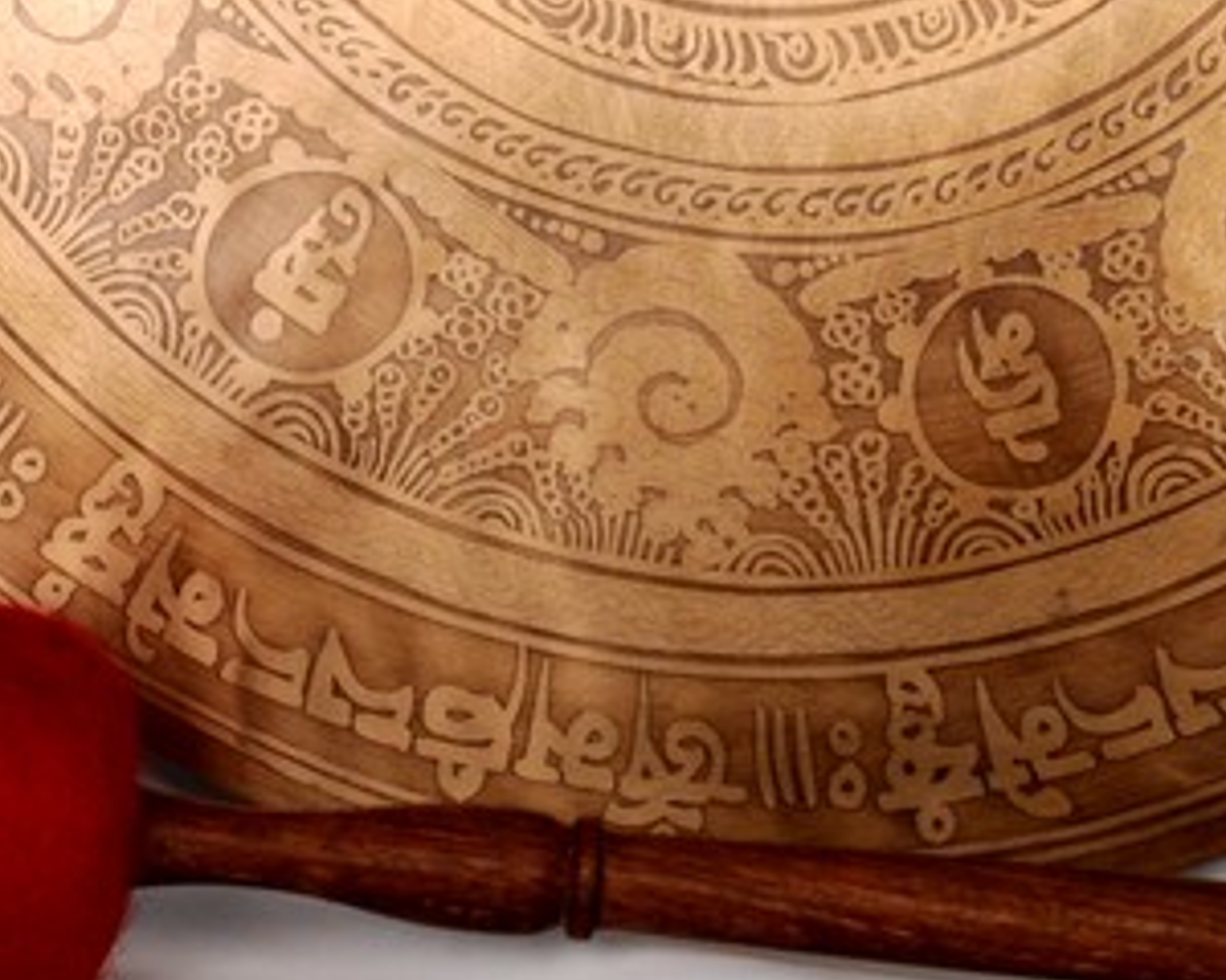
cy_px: -425
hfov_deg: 4.9
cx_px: 719
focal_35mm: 394
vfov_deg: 3.9
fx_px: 14296
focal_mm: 70
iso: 200
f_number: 29
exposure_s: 1/125
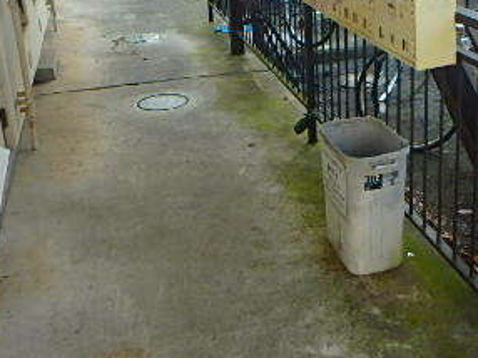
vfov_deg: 29.9
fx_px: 648
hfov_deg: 39.4
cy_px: 55
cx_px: 358
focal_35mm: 47
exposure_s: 1/125
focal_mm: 3.7
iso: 125
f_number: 3.5
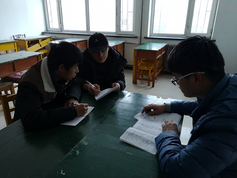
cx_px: 118
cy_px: 89
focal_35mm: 27
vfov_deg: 51.4
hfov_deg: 65.3
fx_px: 185
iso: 320
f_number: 1.8
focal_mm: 3.95
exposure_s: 1/100
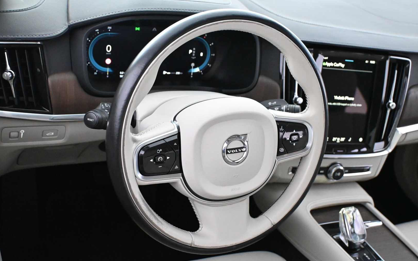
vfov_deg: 30.4
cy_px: 131
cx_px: 209
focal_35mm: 42
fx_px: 481
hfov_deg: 46.9
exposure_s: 1/60
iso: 9000
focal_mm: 27.5
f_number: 4.5
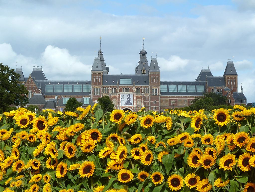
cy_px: 96
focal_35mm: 83
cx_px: 128
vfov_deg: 17.8
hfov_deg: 23.6
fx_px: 611
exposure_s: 1/400
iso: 80
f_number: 5
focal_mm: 13.7
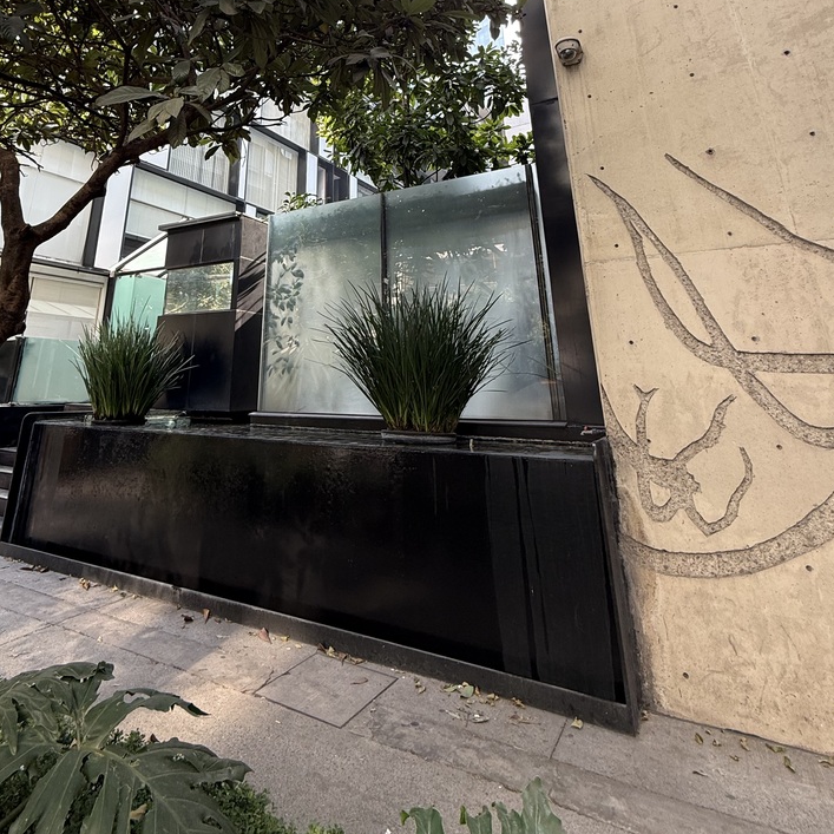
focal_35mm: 21
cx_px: 341
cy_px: 180
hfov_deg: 71.5
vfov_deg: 66.3
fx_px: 572
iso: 64
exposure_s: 1/99
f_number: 2.2
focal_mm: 2.22
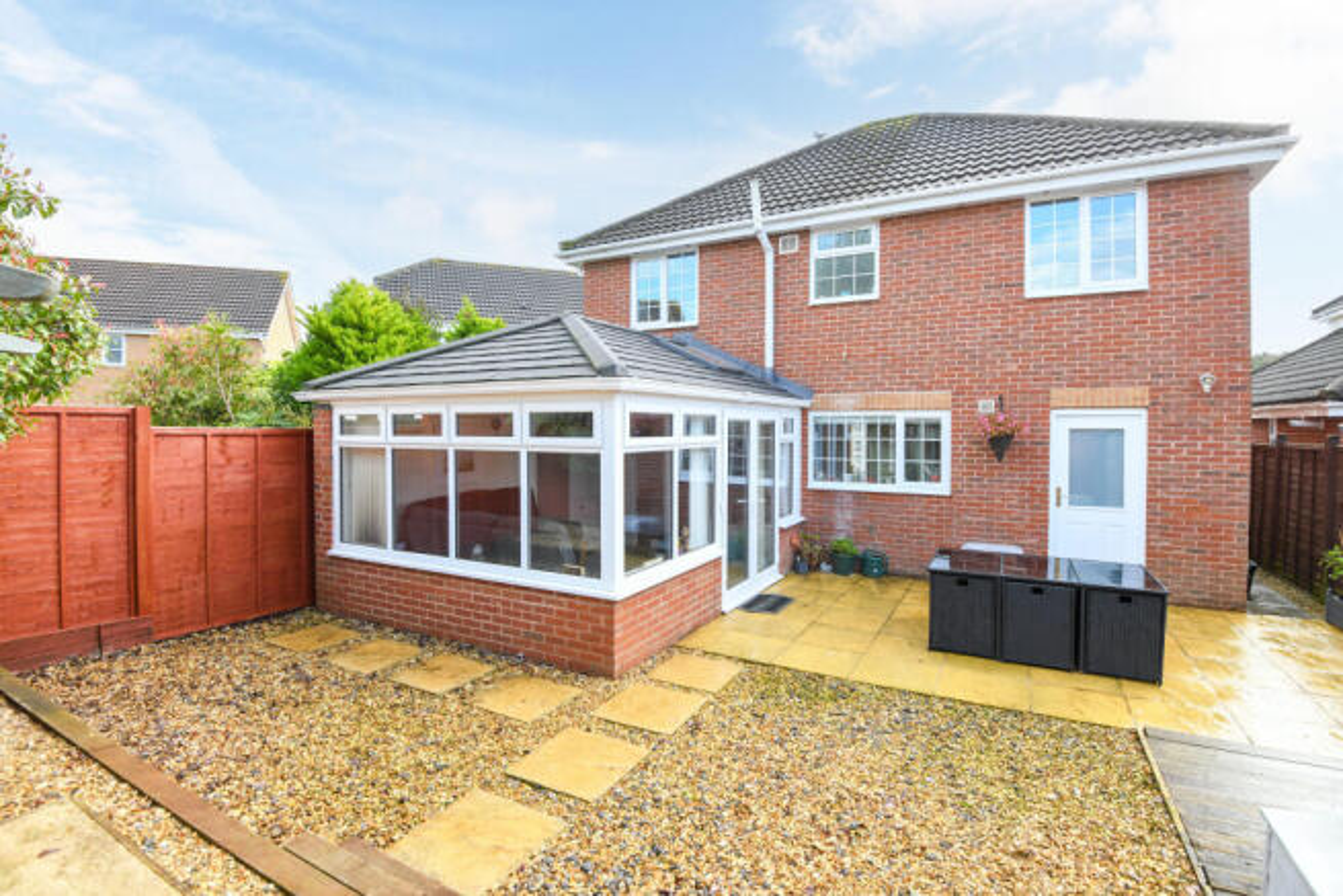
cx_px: 672
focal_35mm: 16
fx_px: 597
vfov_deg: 73.8
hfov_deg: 96.7
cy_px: 448
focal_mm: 16
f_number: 6.3
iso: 320
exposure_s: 1/200
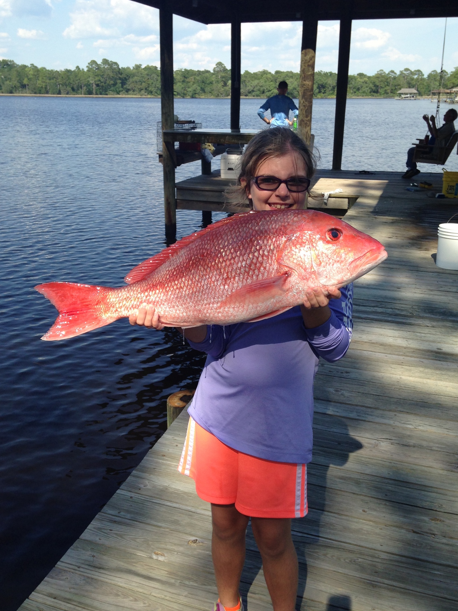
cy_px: 285
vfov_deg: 51.3
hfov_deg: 39.7
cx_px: 231
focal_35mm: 36
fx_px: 635
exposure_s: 1/985
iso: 50
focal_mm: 4.12
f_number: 2.4
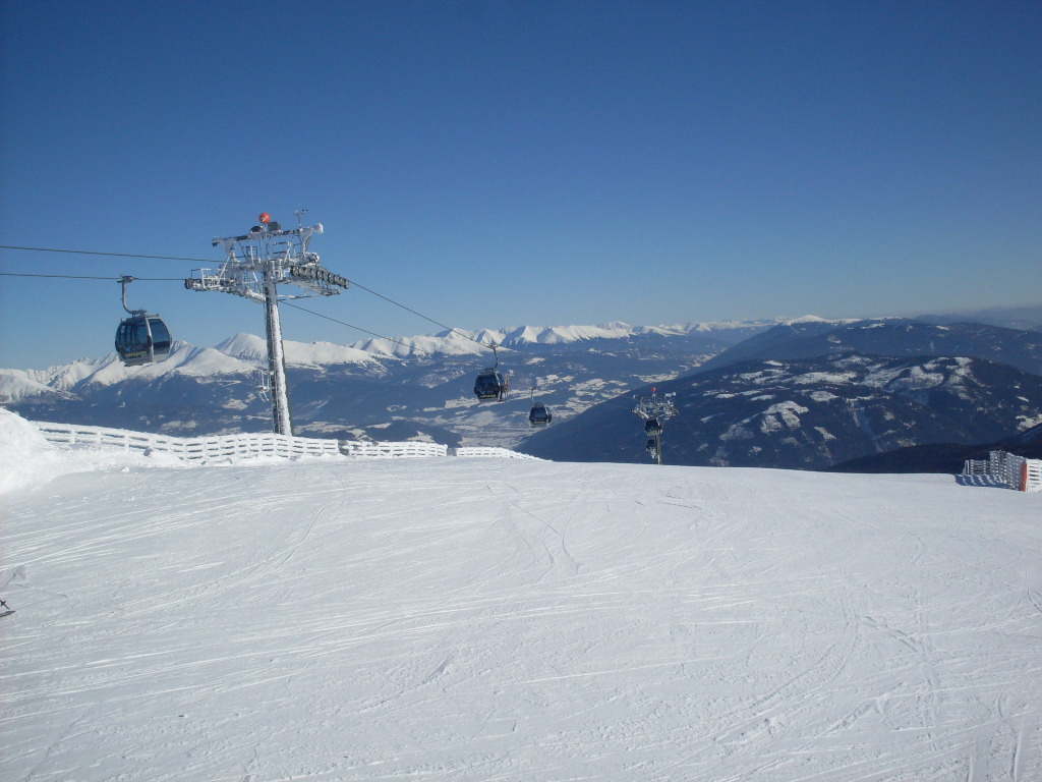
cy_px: 391
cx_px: 521
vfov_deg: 37.7
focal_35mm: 38
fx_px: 1144
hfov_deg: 49.0
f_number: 8.4
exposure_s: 1/750
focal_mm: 6.3
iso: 80
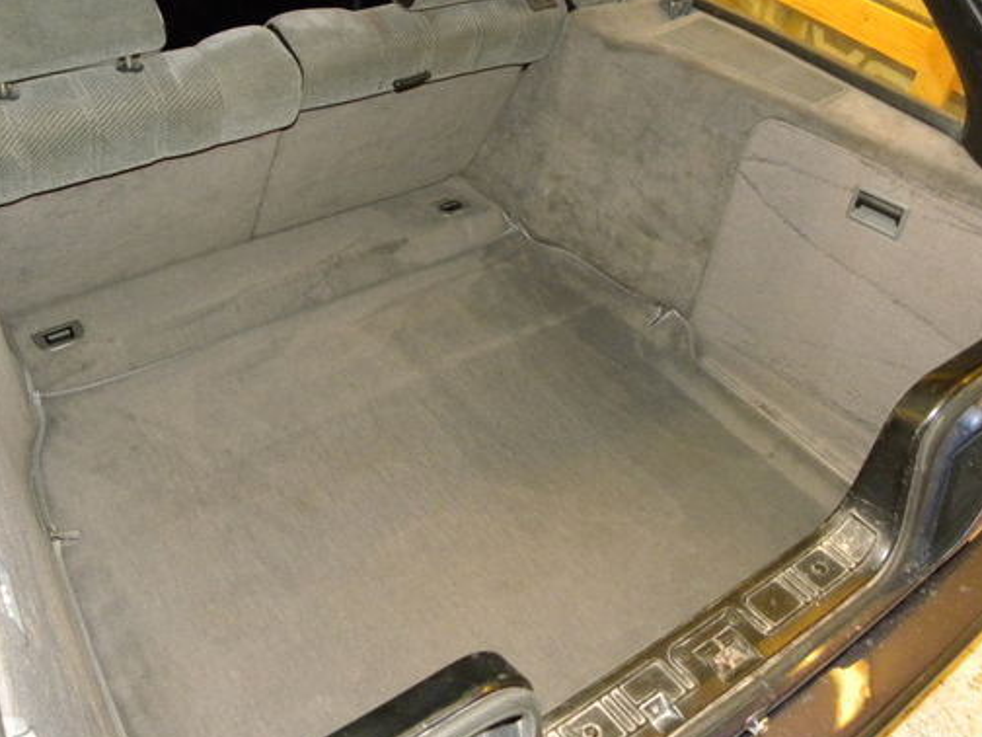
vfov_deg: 42.9
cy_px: 406
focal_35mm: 33
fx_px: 936
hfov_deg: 55.3
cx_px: 456
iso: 400
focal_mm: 4.6
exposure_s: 1/30
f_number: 2.8
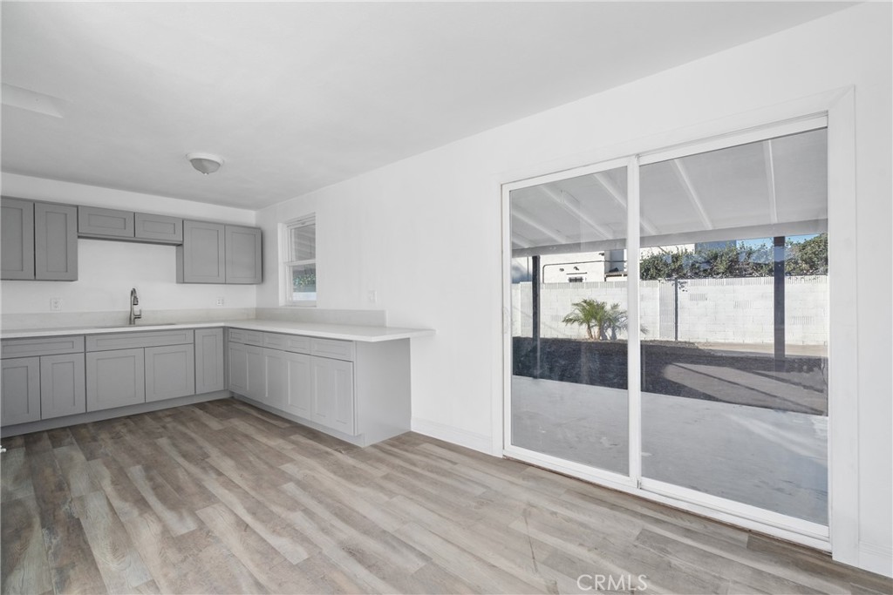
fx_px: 397
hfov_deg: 96.7
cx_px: 446
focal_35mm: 16
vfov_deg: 73.8
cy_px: 298
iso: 400
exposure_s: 1/15
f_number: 8
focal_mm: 16
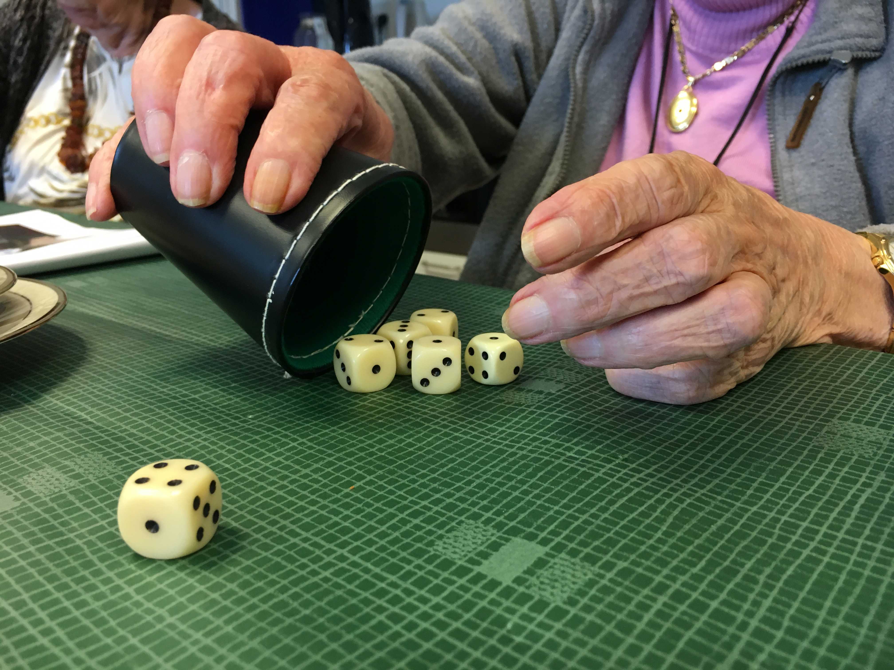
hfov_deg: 61.7
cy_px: 335
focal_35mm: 29
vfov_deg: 48.2
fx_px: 749
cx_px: 447
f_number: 2.2
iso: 100
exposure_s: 1/33
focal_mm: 4.15
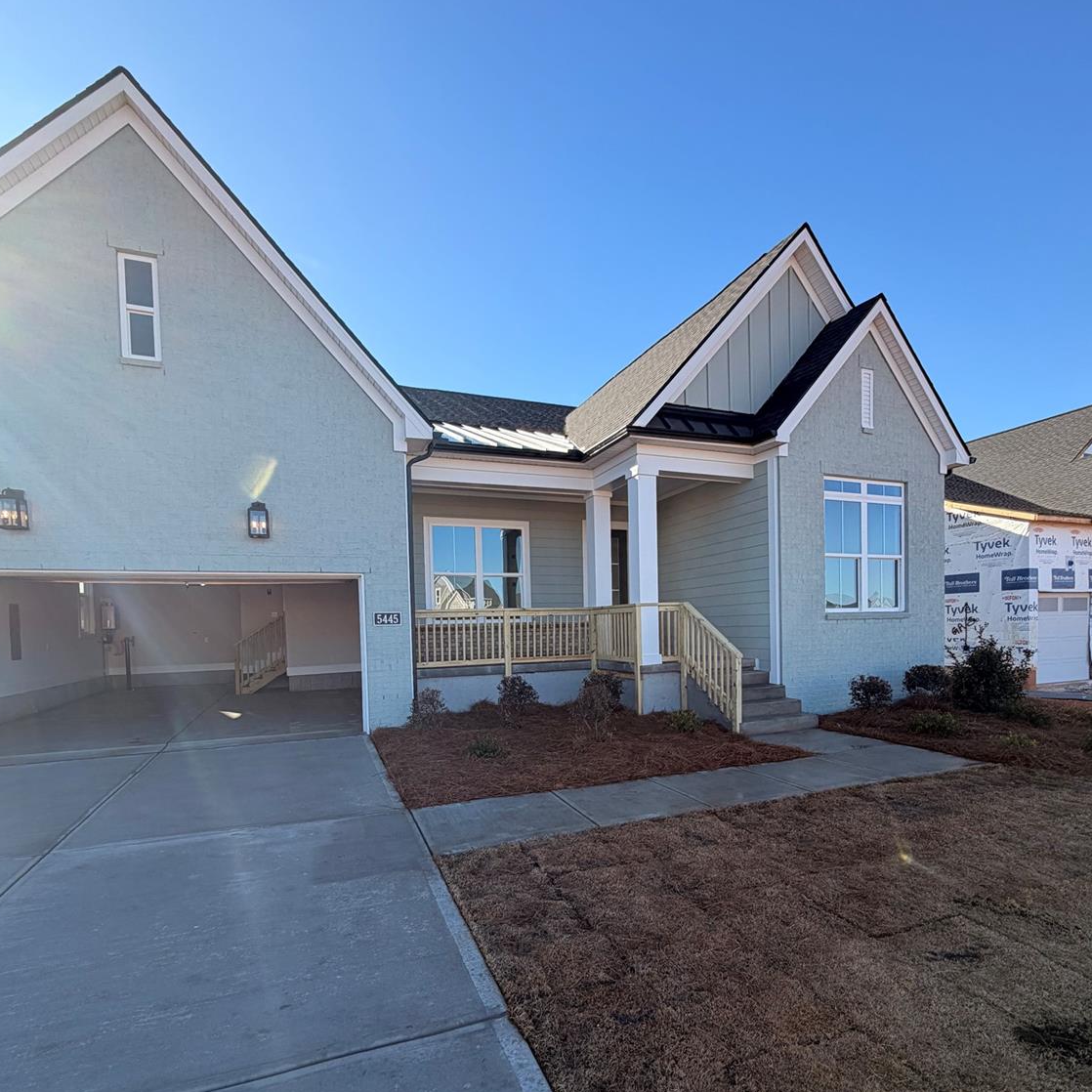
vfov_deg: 83.0
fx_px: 607
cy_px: 651
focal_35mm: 17
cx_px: 547
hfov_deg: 84.0
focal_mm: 2.22
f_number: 2.2
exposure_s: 1/602
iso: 40
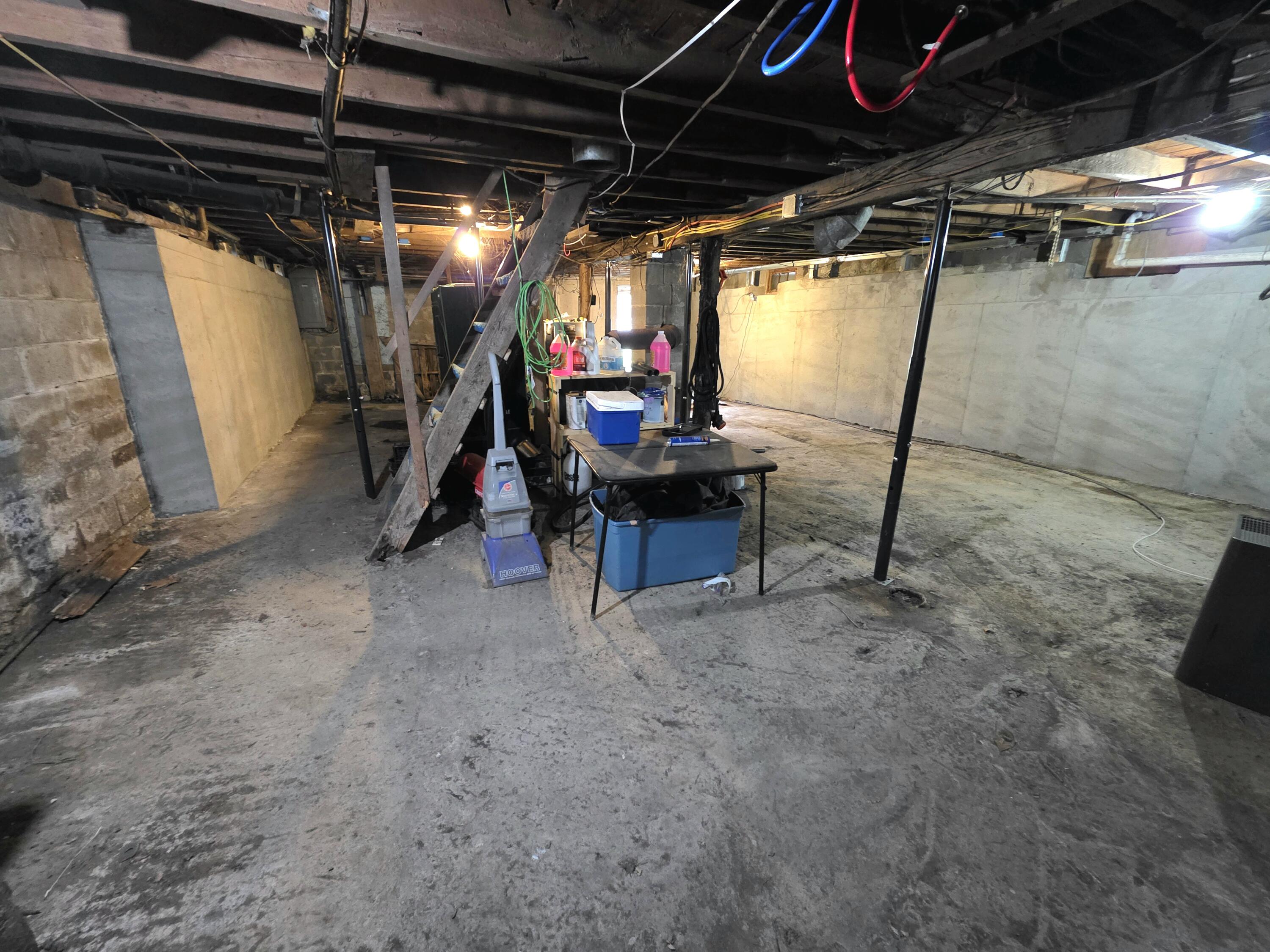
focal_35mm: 13
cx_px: 635
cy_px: 476
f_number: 1.9
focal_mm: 2.2
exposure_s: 1/24
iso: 800
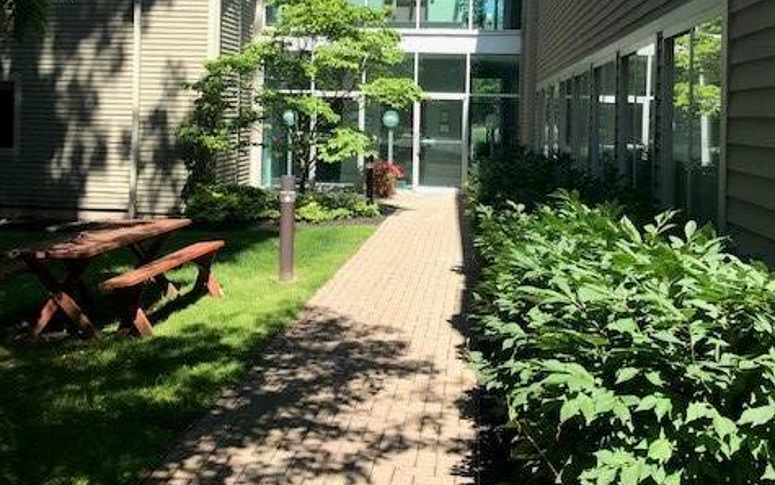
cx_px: 390
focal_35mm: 40
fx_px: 845
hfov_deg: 49.3
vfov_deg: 31.3
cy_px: 109
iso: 20
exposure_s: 1/847
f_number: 1.8
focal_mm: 3.99
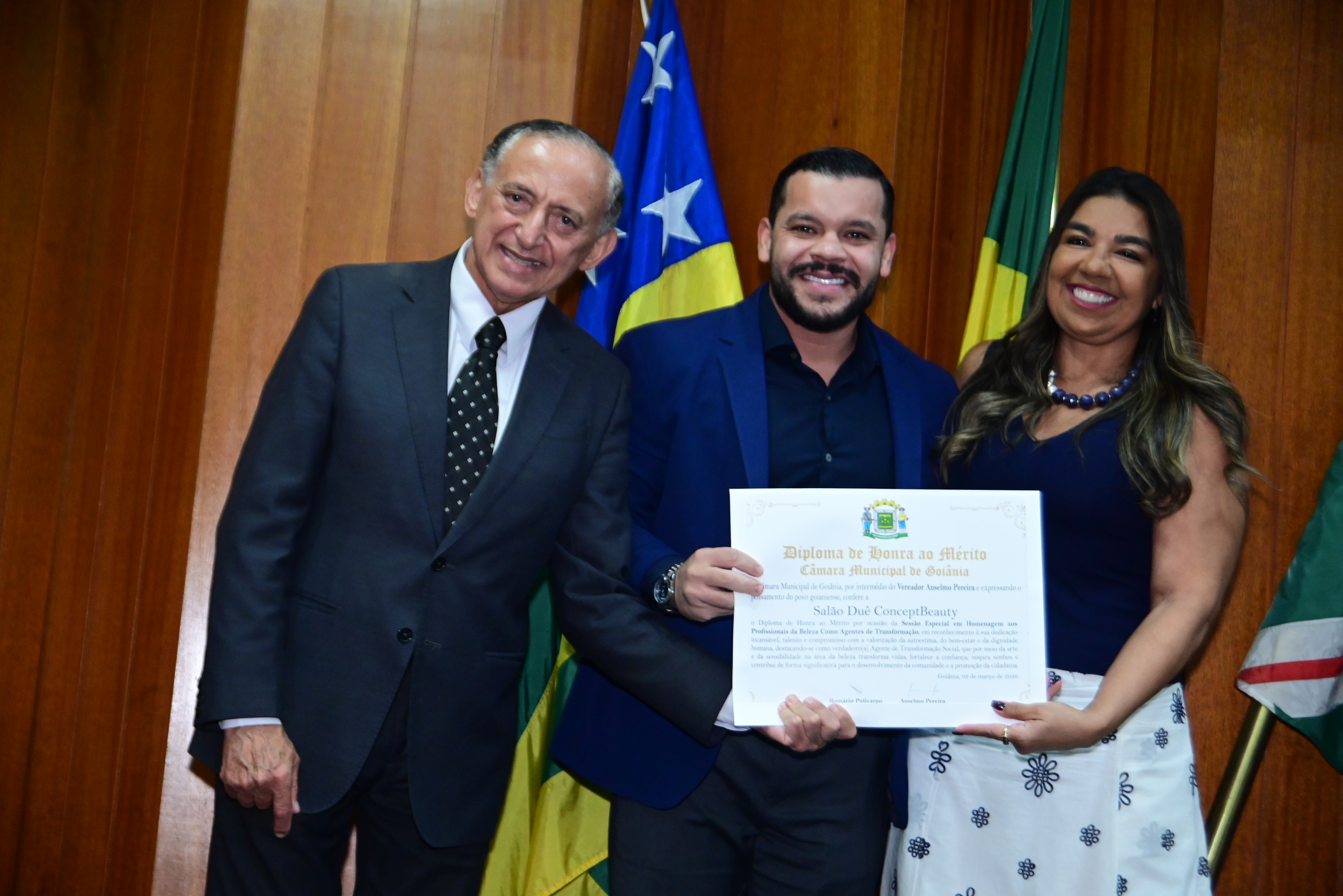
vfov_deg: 23.4
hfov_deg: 34.5
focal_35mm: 58
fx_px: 2164
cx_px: 672
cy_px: 448
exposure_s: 1/250
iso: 5000
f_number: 5.6
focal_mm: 58
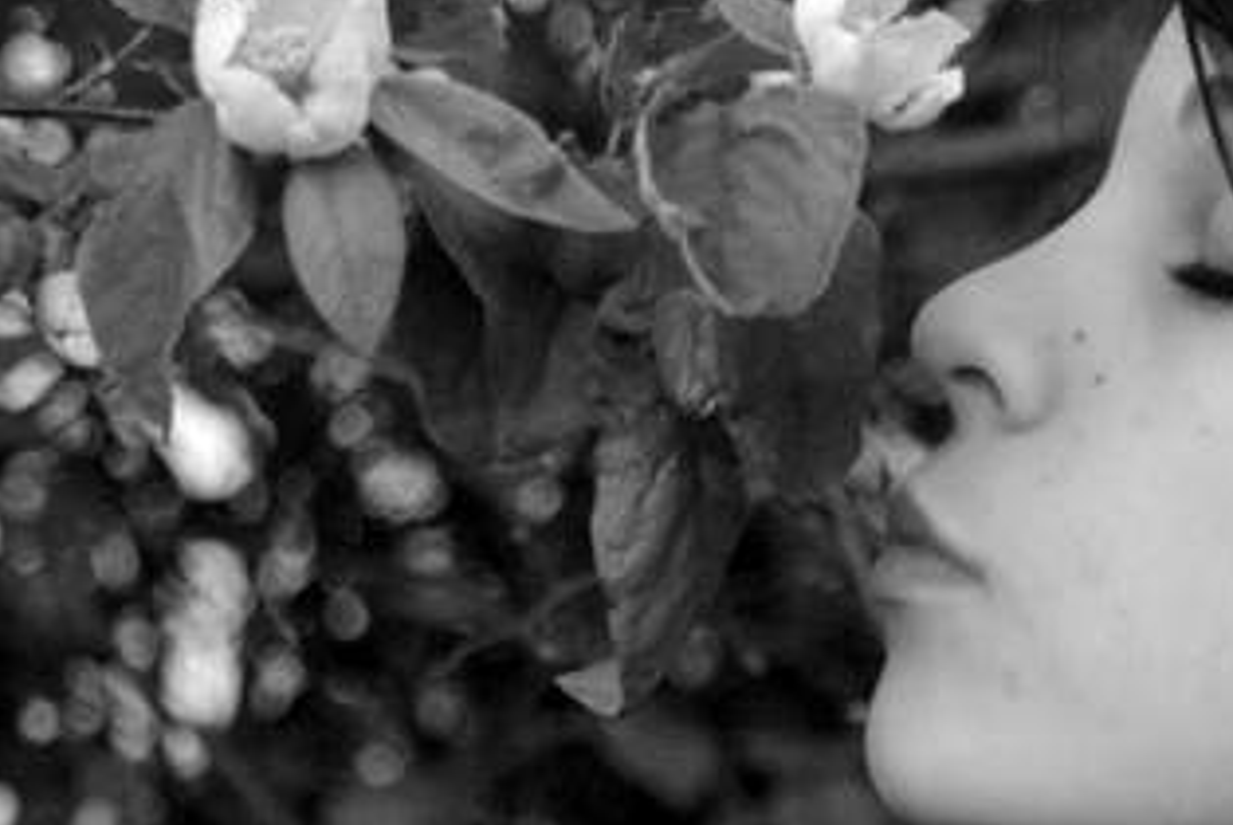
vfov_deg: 6.4
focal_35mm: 215
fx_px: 7369
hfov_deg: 9.5
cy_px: 299
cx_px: 923
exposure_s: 1/20
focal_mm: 75
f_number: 5.6
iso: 1600
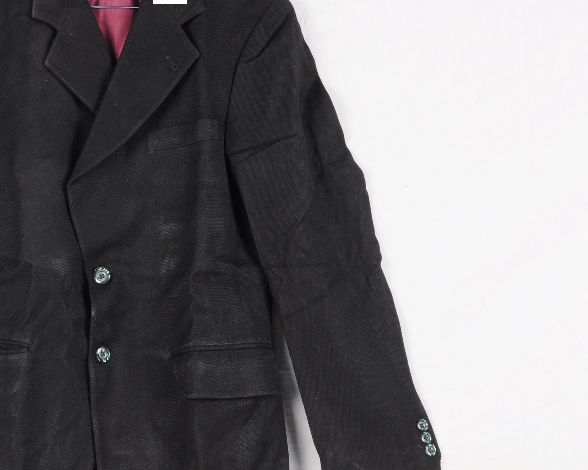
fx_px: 1549
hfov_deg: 21.2
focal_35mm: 89
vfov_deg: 17.3
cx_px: 106
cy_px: 248
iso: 400
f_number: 16
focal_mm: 34
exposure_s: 1/2
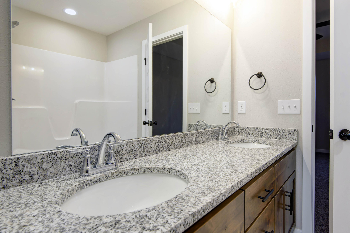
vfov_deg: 64.6
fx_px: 185
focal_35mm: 19
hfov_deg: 86.8
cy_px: 116
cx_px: 185
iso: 400
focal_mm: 16
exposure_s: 1/30
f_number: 6.7
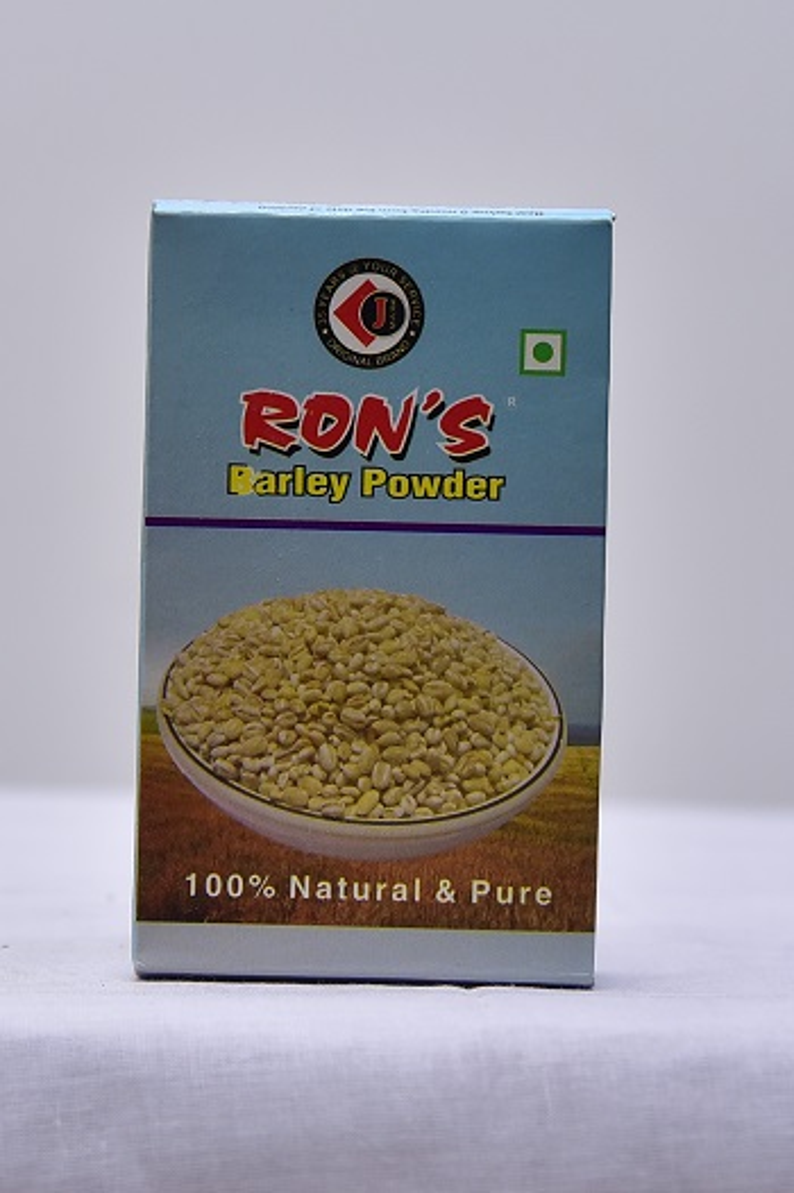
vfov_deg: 31.0
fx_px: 2153
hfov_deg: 20.9
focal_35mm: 65
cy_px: 596
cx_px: 397
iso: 1250
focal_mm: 65
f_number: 4.5
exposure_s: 1/160
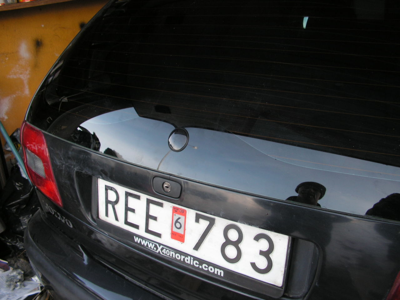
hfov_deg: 51.4
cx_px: 200
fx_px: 416
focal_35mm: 36
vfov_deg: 39.7
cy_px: 150
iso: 50
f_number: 3.2
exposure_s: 1/40
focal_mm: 6
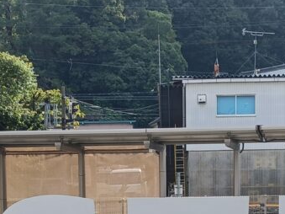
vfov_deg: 11.3
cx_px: 161
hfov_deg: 15.5
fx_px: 1045
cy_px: 306
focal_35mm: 127
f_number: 1.7
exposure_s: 1/253
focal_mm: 4.7
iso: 50
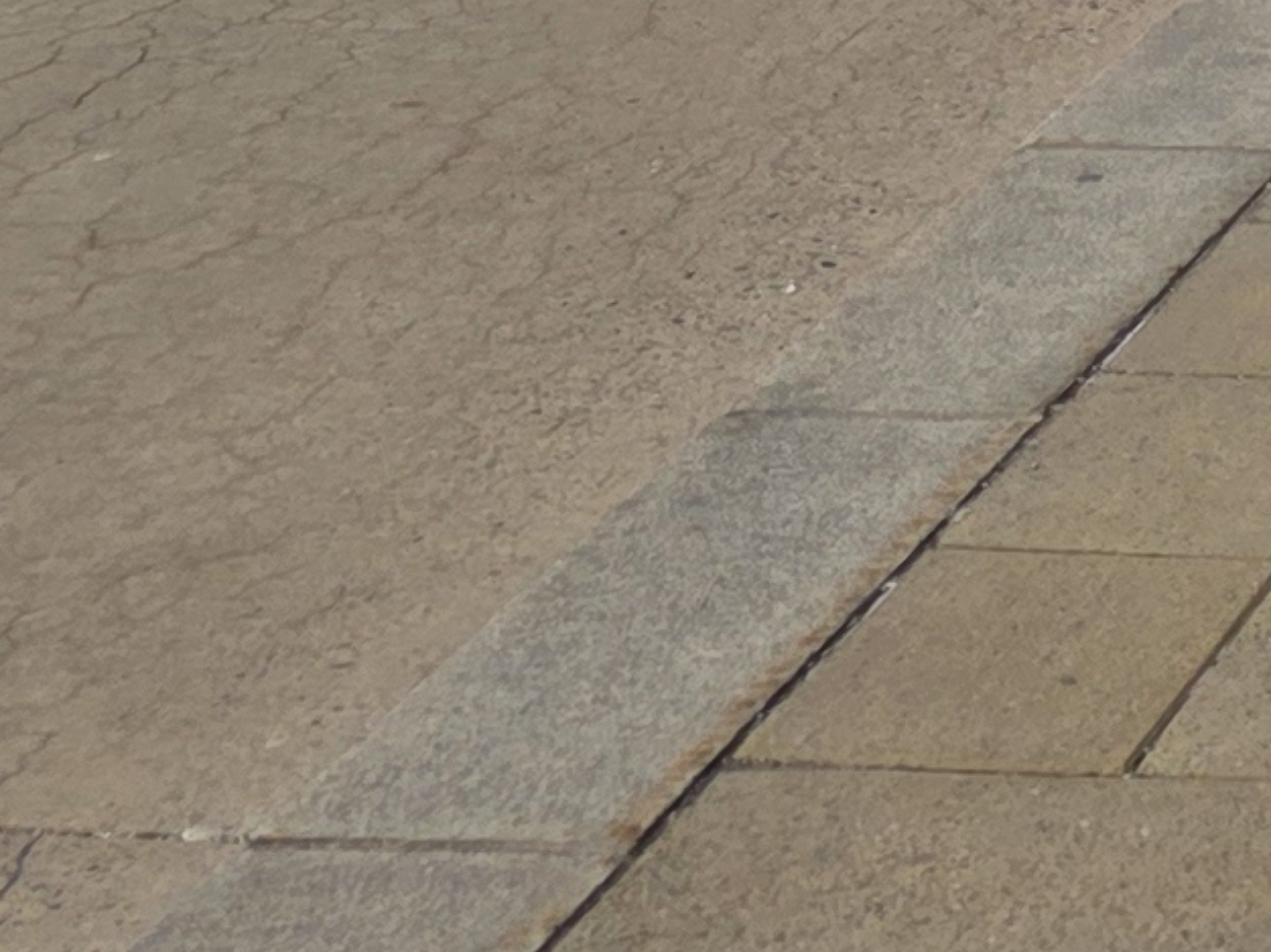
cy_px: -1401
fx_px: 5395
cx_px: 2641
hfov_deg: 11.8
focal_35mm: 147
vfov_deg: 9.0
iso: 80
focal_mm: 6.3
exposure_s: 1/1869
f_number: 1.7
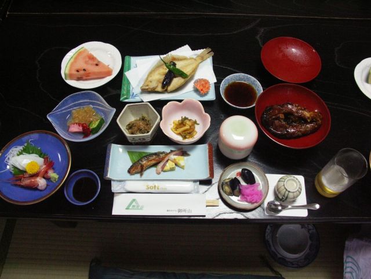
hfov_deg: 63.4
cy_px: 140
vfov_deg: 49.7
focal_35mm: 28
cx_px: 186
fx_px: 300
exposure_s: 1/40
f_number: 4
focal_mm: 7.2
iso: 400
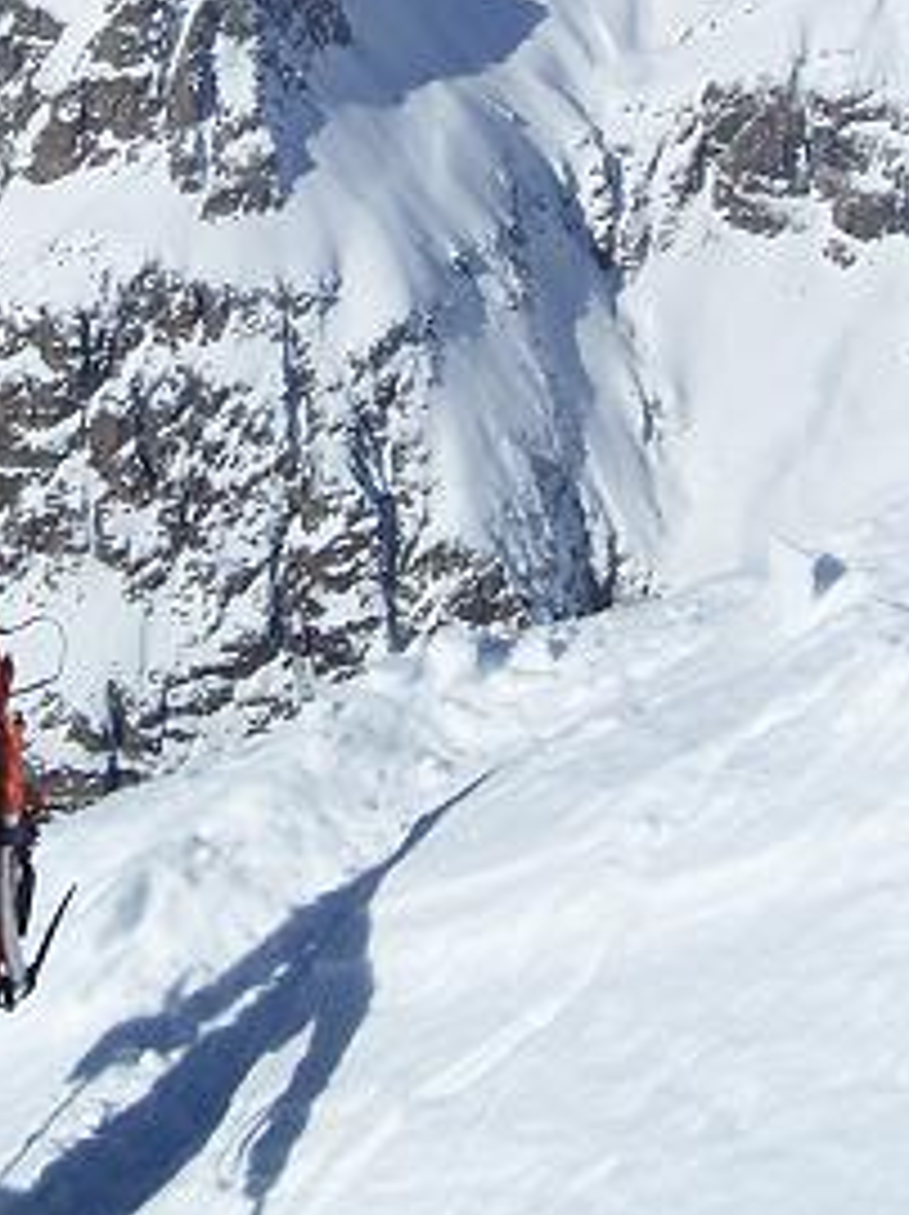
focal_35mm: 93
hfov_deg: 15.8
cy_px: 122
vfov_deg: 20.7
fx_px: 3261
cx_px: 338
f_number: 5.6
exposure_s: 1/1500
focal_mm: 5.6
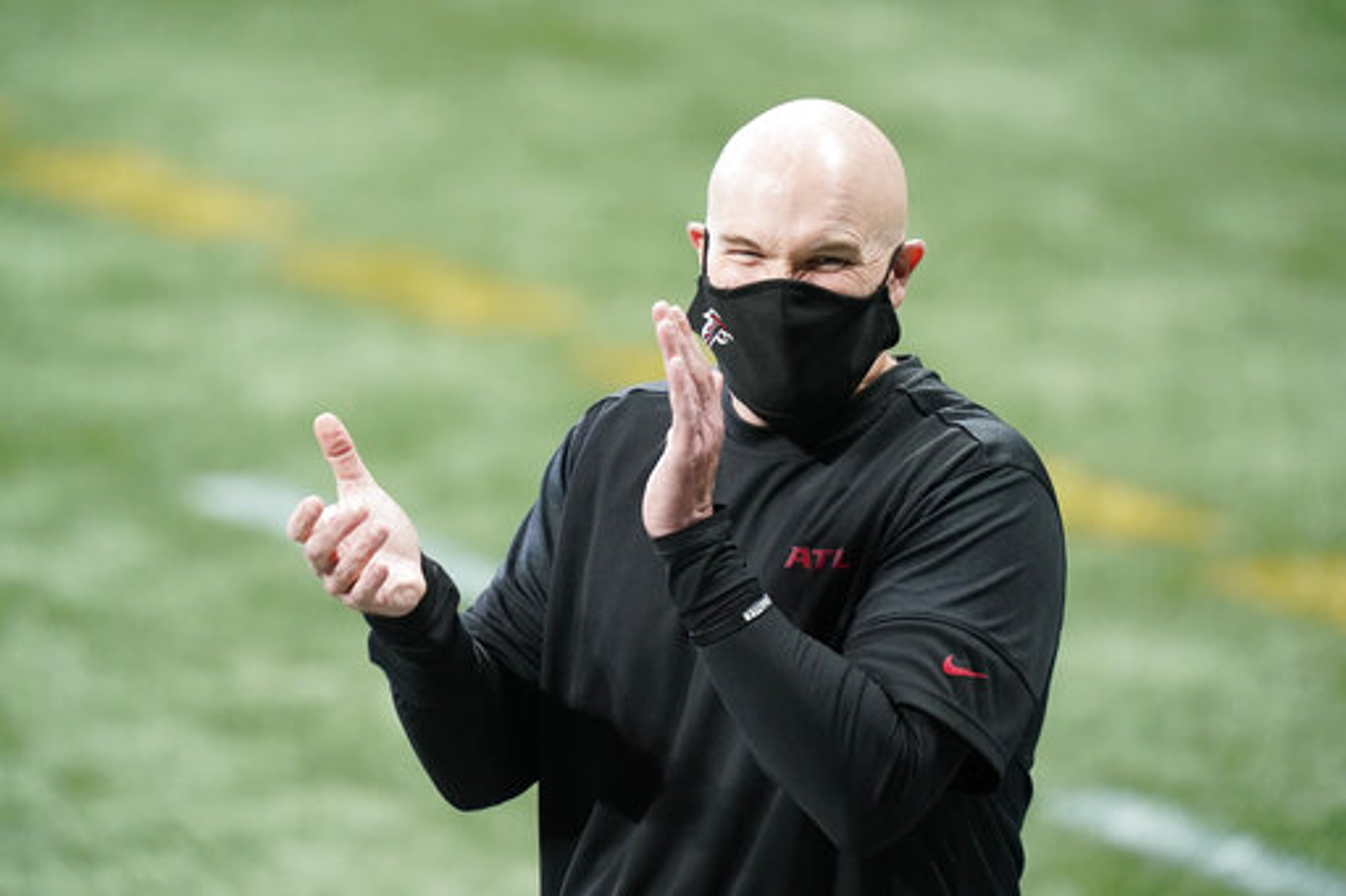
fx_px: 29900
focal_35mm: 800
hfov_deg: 2.6
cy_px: 448
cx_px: 673
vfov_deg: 1.7
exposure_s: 1/640
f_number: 5.6
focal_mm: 800
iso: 8000
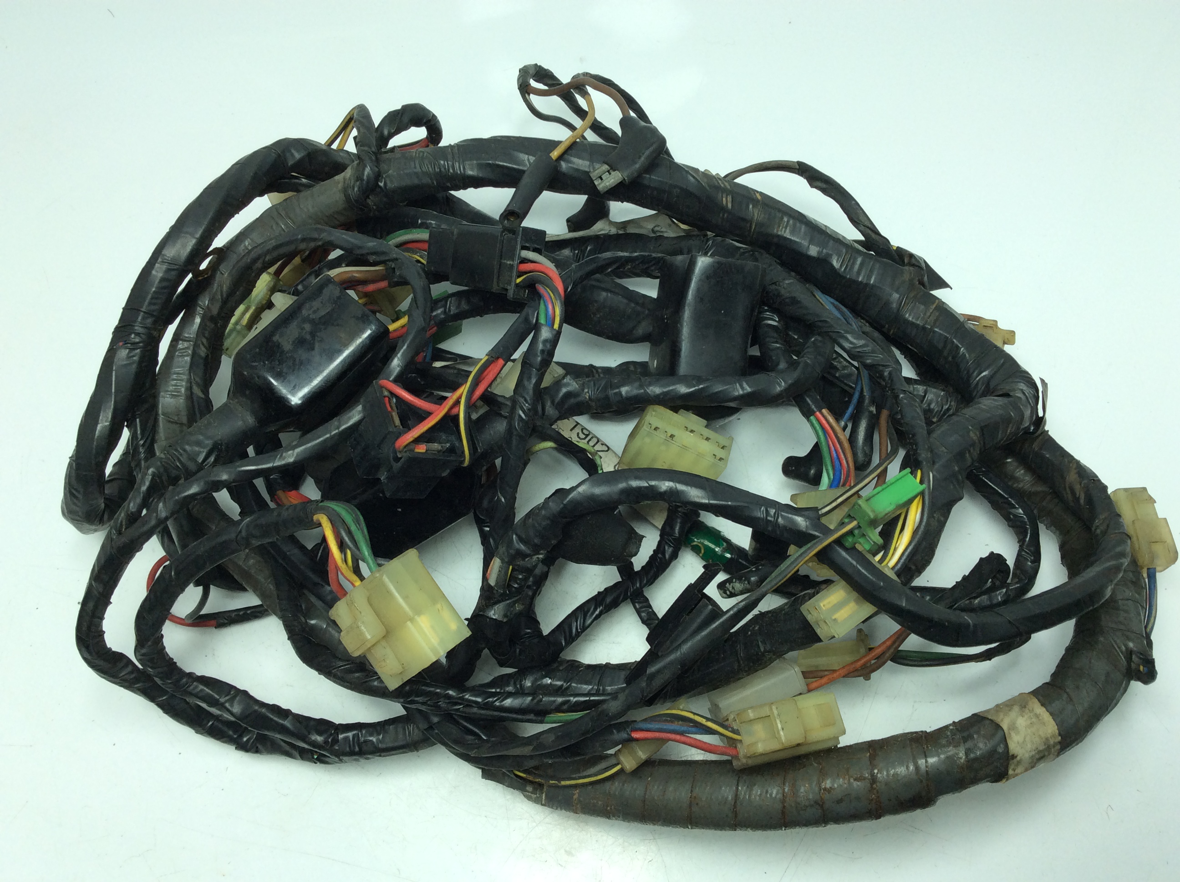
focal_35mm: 32
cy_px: 441
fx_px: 1089
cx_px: 590
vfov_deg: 44.1
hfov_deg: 56.9
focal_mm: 3.3
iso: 32
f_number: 2.4
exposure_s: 1/231
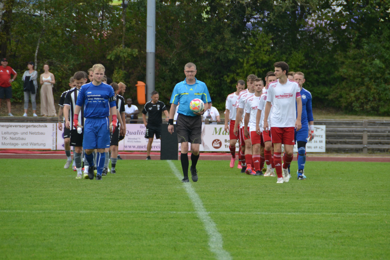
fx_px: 3250
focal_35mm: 300
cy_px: 130
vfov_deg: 4.6
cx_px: 195
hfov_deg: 6.9
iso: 500
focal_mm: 200
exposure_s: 1/500
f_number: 6.3
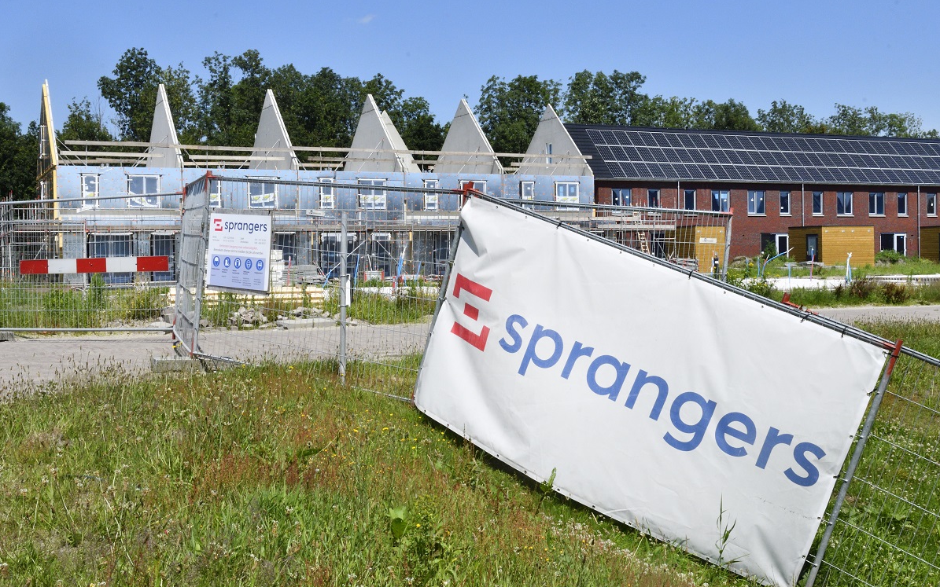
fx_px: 1102
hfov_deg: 46.2
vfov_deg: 29.9
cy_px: 273
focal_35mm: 43
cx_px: 470
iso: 800
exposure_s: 1/800
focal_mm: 28
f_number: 22
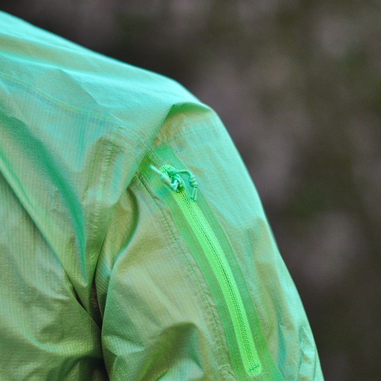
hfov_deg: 17.9
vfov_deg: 17.9
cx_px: 196
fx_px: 1208
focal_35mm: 97
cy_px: 189
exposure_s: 1/1600
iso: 640
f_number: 2
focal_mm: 50
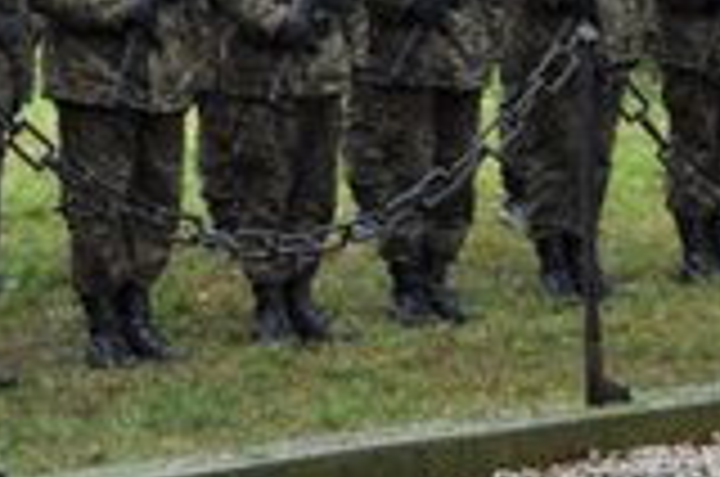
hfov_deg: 7.7
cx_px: 477
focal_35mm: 268
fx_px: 5349
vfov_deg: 5.1
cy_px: 94
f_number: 4.5
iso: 200
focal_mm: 44
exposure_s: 1/320
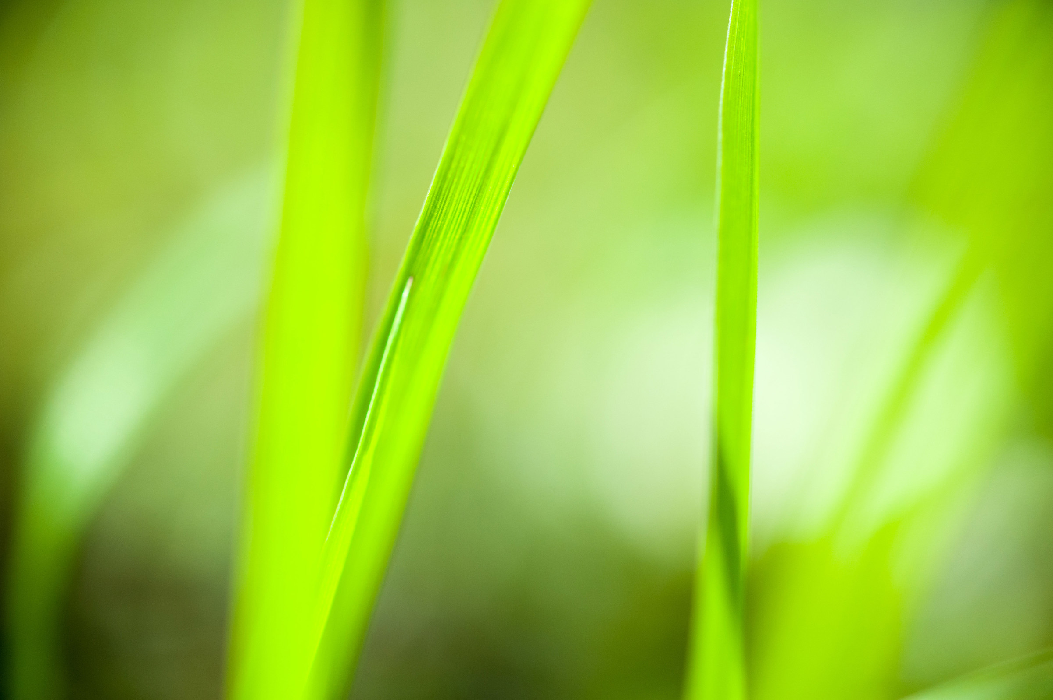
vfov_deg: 33.3
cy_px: 350
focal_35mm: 40
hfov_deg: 48.5
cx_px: 526
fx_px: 1169
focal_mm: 40
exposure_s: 1/3200
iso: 640
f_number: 4.2
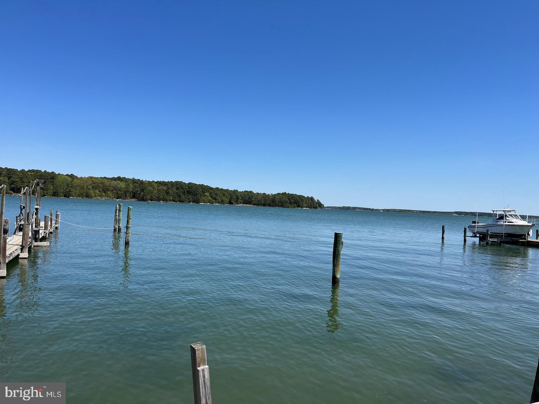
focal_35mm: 26
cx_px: 270
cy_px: 202
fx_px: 405
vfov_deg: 53.1
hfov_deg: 67.3
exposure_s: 1/4651
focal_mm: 5.1
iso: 50
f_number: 1.6
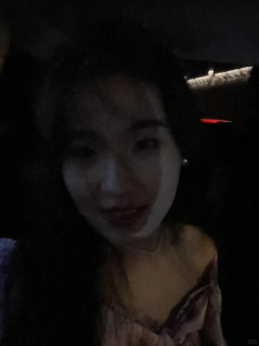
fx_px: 299
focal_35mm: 30
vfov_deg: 60.0
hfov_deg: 46.8
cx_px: 130
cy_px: 173
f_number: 2.2
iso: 2000
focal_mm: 2.71
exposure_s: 1/17
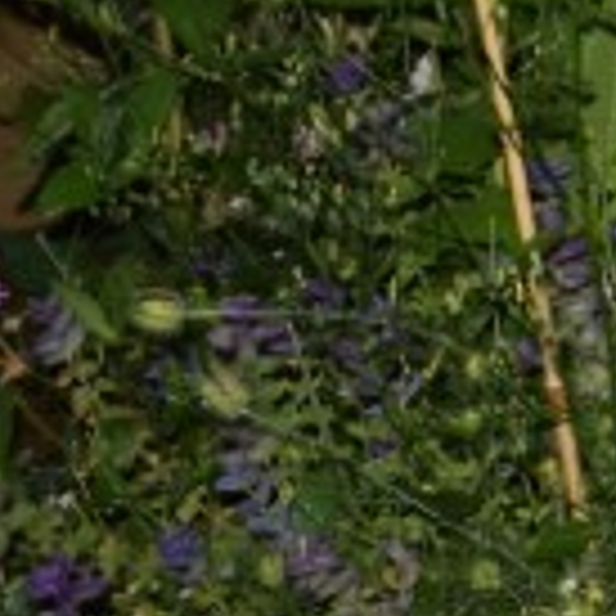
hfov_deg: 7.5
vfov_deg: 8.0
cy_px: -238
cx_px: 1610
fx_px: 4329
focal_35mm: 215
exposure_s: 1/60
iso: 560
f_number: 8
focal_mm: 32
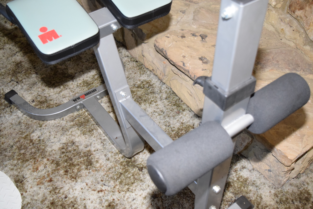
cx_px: 156
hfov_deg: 49.5
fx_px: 339
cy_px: 104
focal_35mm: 39
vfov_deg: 34.2
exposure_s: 1/60
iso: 2500
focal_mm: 26
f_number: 4
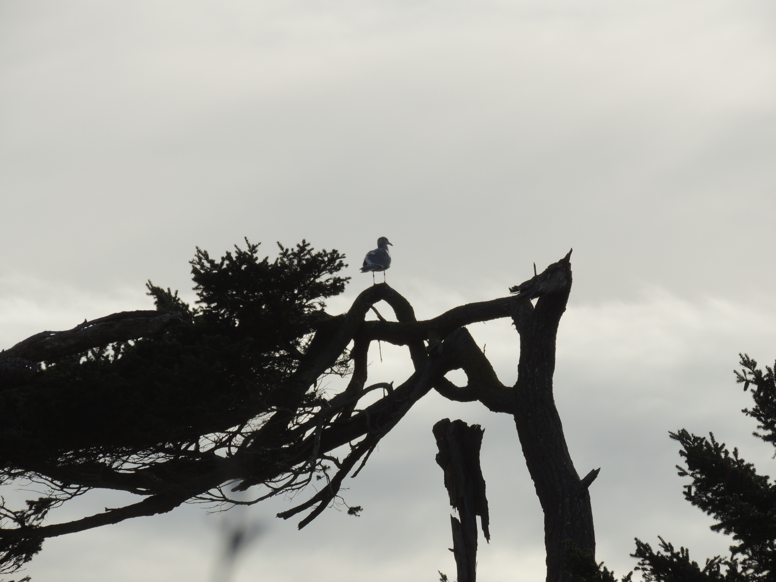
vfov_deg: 4.6
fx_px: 7286
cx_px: 388
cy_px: 291
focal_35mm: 325
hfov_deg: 6.1
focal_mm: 57.9
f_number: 5.4
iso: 100
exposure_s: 1/1250
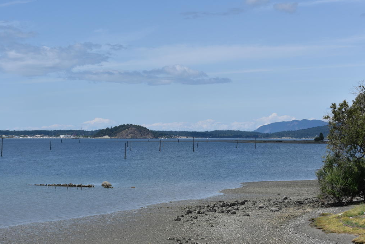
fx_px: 740
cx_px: 147
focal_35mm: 73
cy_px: 141
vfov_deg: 18.7
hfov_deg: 27.6
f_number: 9
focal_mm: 58
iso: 100
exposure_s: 1/320
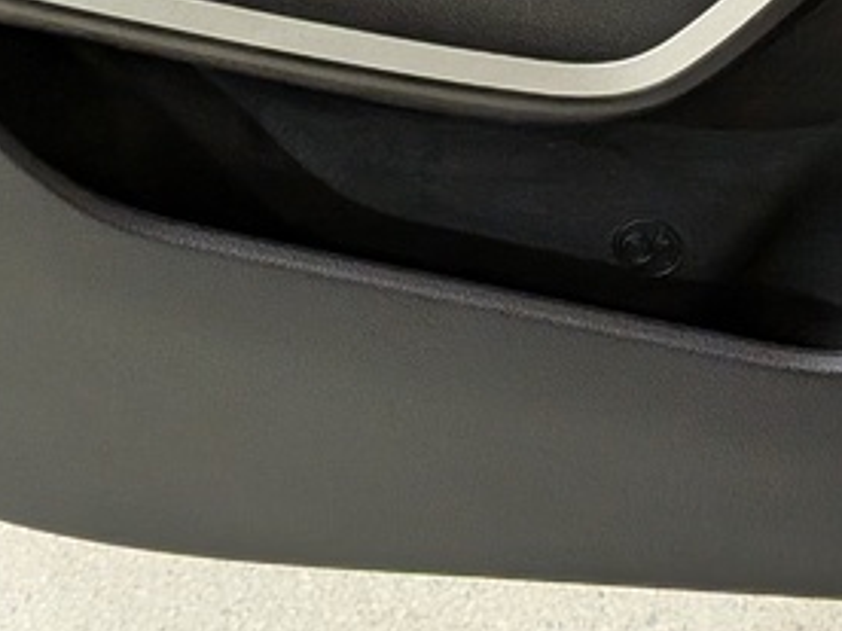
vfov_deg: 15.0
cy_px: -393
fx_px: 2165
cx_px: 503
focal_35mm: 89
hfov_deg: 22.0
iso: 353
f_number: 1.7
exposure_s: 1/100
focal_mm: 4.53
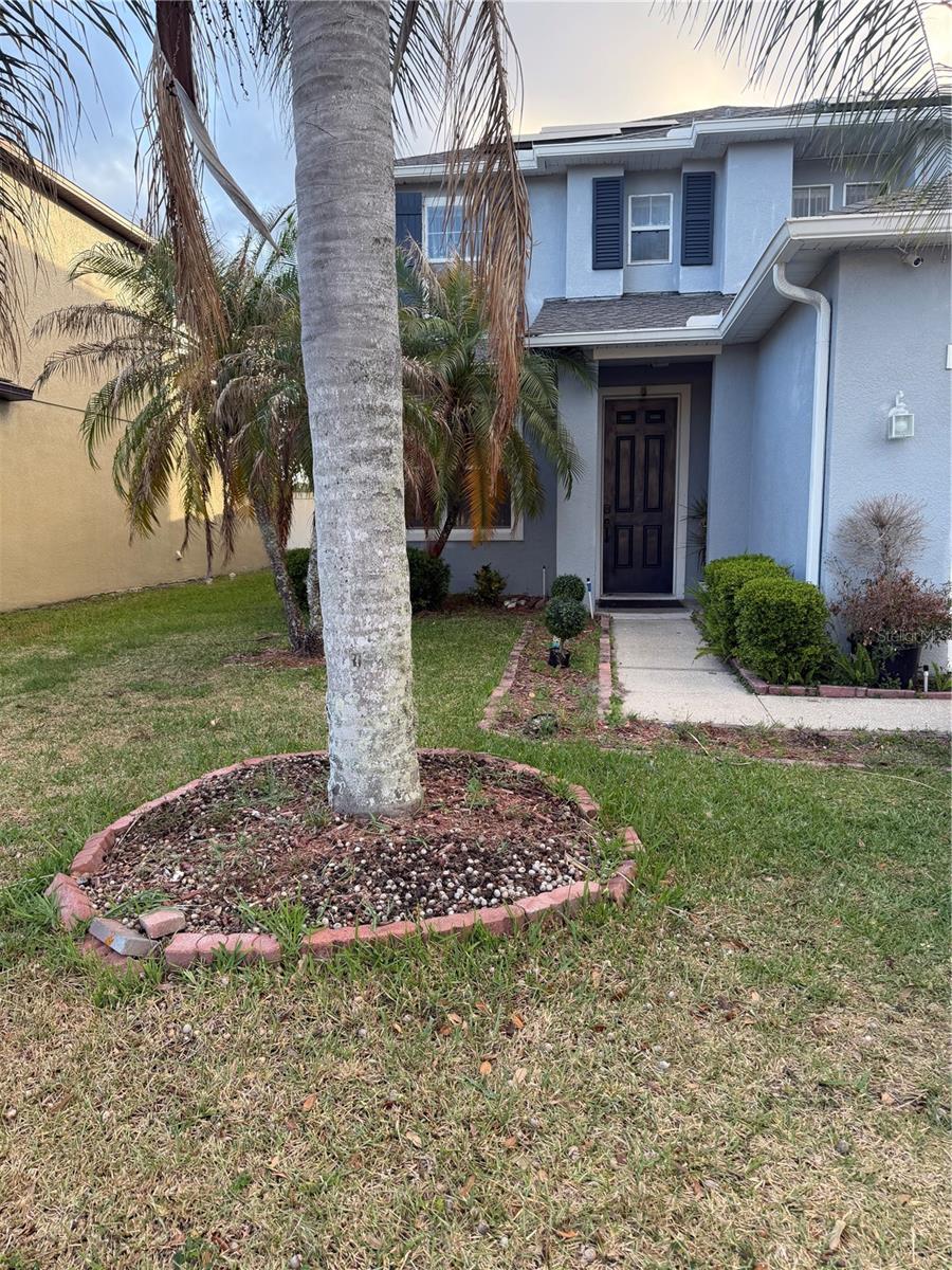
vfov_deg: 71.6
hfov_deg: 56.8
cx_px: 476
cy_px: 635
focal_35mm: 24
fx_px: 880
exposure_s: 1/407
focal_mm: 6.76
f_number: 1.78
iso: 100
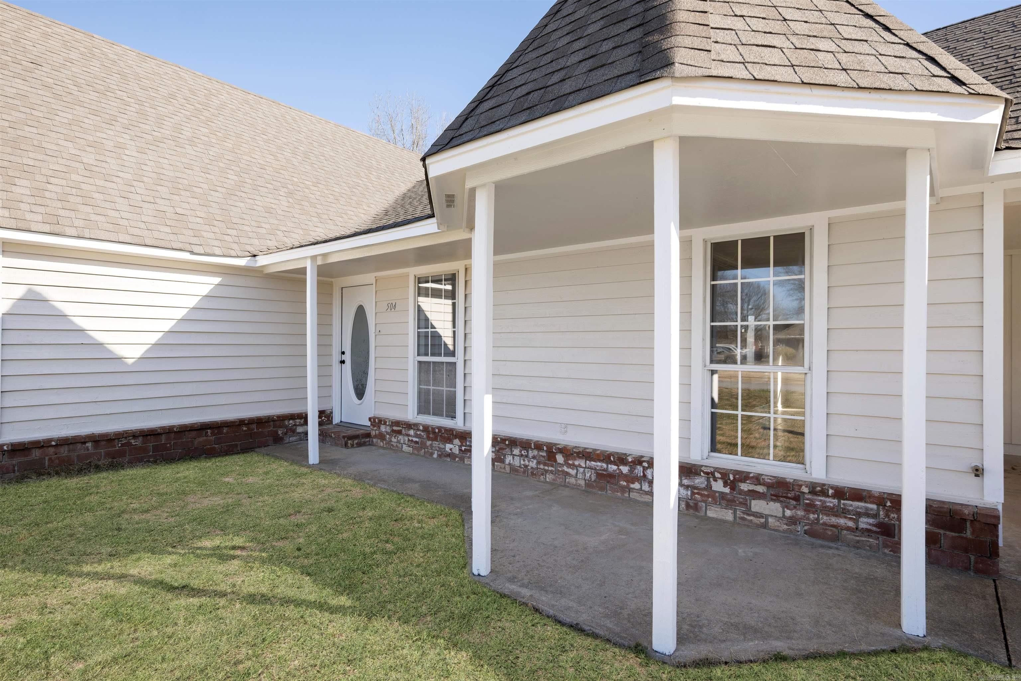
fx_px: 482
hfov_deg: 93.3
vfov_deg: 70.4
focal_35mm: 17
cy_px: 340
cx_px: 510
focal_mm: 17
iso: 100
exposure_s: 1/100
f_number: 5.6
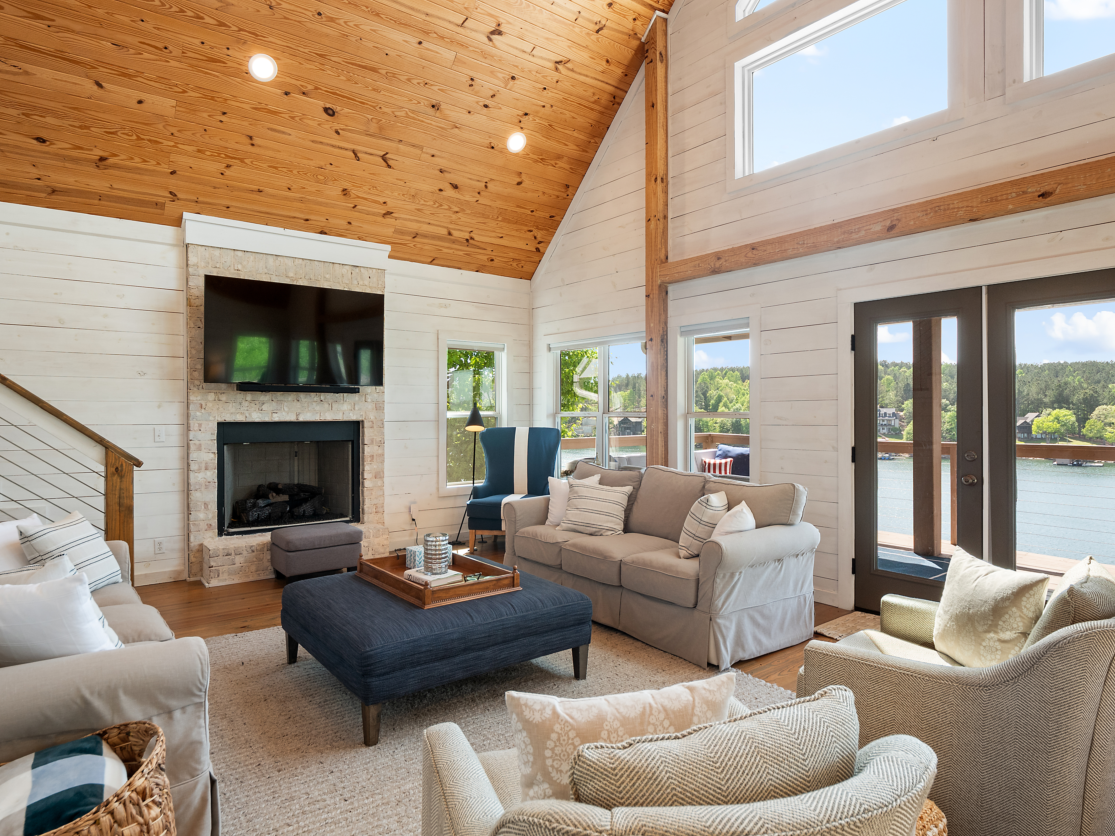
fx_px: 644
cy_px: 407
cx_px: 565
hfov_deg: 81.7
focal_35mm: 20
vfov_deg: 66.0
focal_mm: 9
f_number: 5.6
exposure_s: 1/25
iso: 200
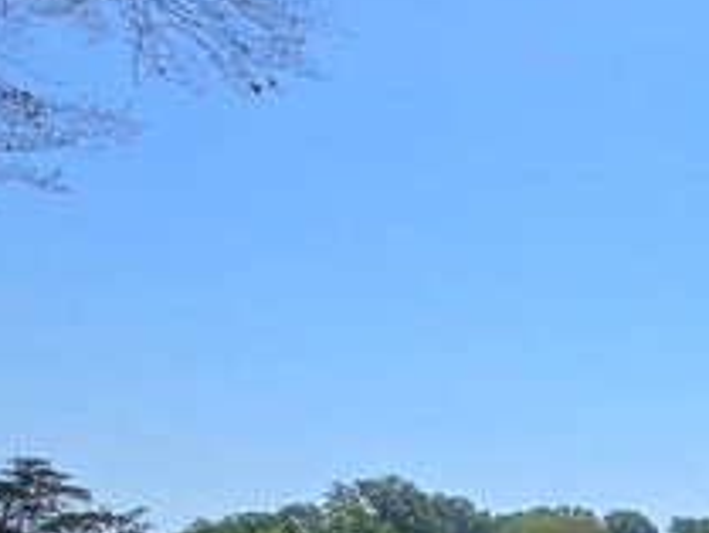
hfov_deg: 22.3
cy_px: 706
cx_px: 1264
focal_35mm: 53
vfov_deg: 24.0
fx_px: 1086
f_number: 2.2
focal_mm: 2.2
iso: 50
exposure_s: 1/3134
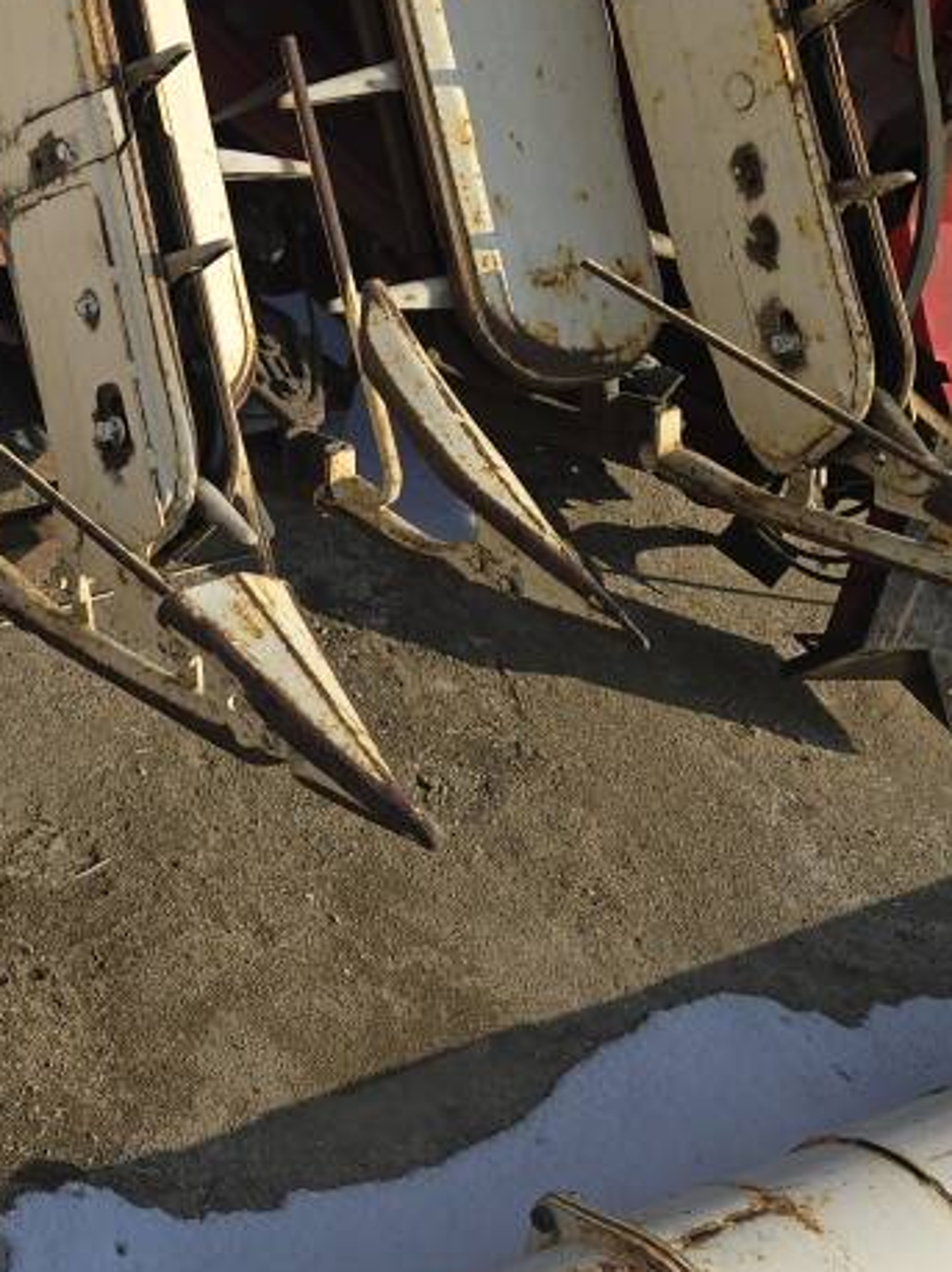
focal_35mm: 67
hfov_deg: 19.5
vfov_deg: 28.1
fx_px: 2459
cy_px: 171
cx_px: -408
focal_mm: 6.3
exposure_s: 1/1055
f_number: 1.7
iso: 12
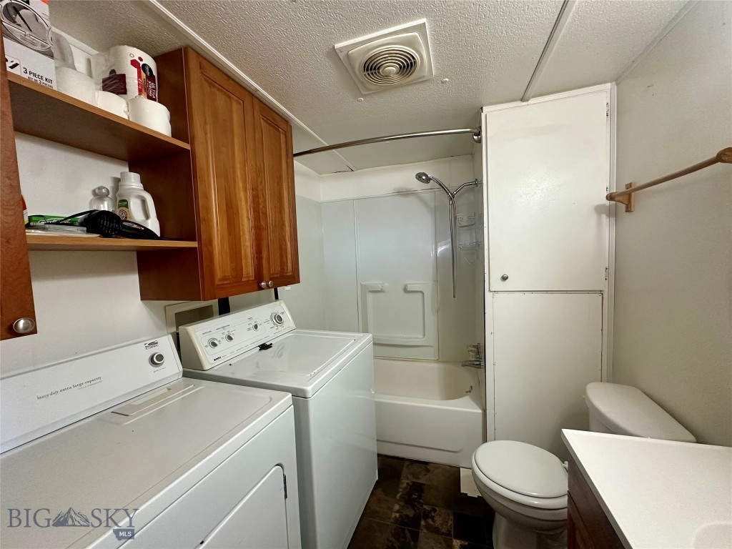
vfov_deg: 85.7
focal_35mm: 14
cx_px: 366
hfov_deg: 102.1
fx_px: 296
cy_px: 274
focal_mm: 2.22
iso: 250
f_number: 2.2
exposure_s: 1/120
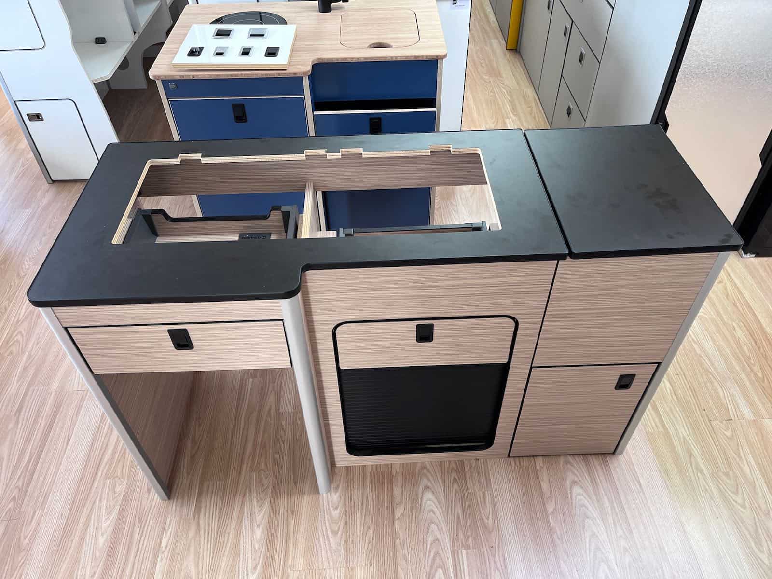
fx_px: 580
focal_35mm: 26
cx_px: 386
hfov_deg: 67.3
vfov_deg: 53.1
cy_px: 290
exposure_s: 1/121
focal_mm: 5.1
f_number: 1.6
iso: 125
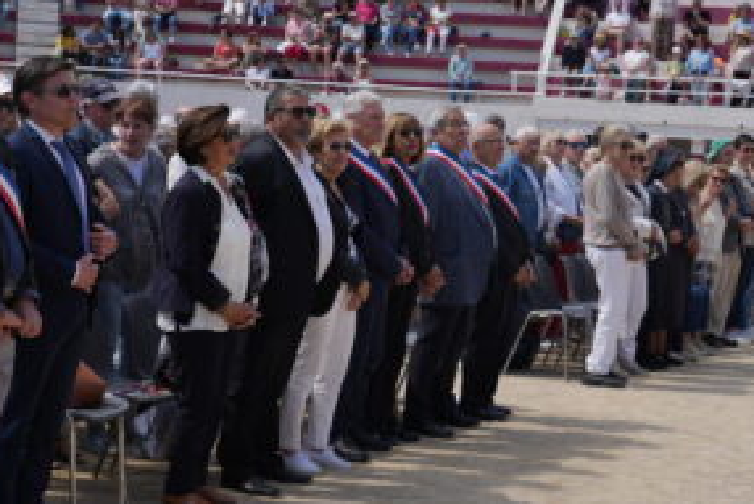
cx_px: 287
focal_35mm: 91
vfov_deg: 15.0
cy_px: 241
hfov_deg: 22.3
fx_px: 1907
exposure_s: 1/640
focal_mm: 65
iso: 100
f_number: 5.6
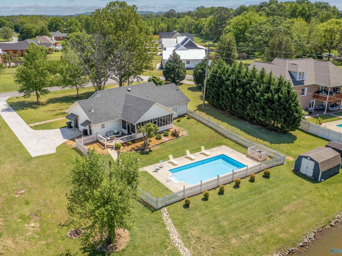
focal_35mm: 31
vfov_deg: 45.4
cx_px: 158
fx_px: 306
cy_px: 125
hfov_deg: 58.3
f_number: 4.5
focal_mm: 10.26
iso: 100
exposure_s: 1/240
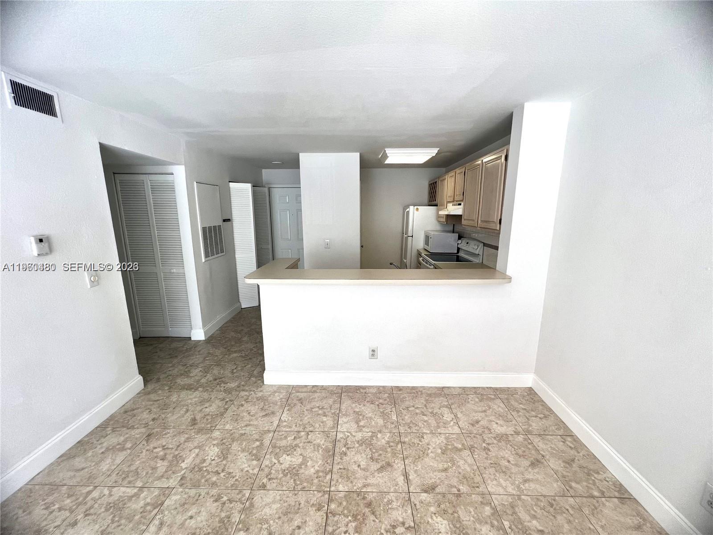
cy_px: 268
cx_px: 356
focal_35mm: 13
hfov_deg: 106.2
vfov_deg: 89.9
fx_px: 268
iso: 50
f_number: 1.8
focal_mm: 1.57
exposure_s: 1/120
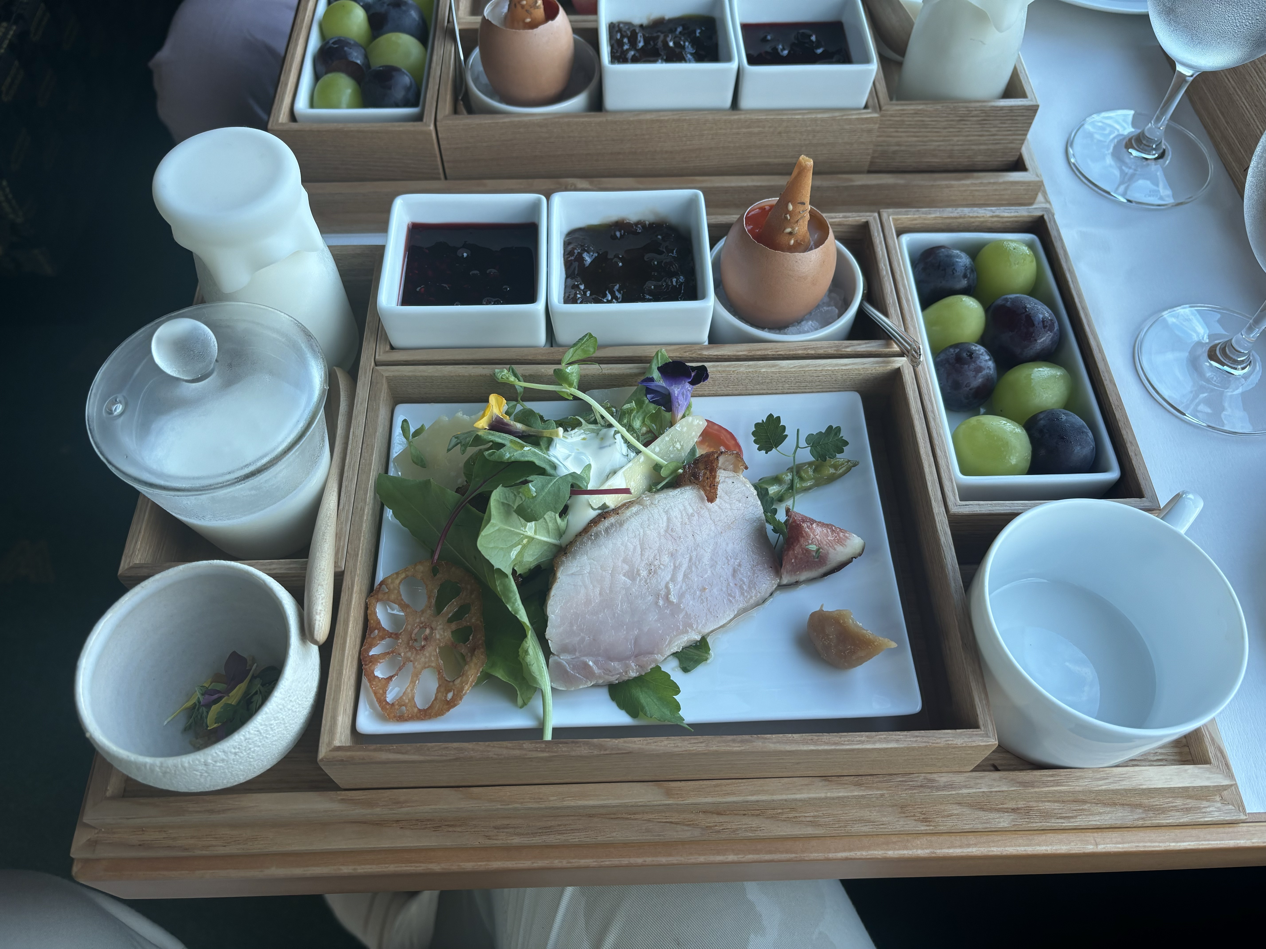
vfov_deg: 53.1
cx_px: 633
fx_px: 951
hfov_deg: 67.3
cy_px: 474
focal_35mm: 26
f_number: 1.6
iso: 80
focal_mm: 5.96
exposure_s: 1/121
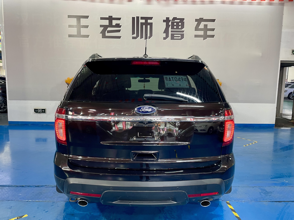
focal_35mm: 26
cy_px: 110
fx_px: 221
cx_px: 147
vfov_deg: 53.1
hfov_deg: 67.3
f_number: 1.6
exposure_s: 1/50
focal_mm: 4.2
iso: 125
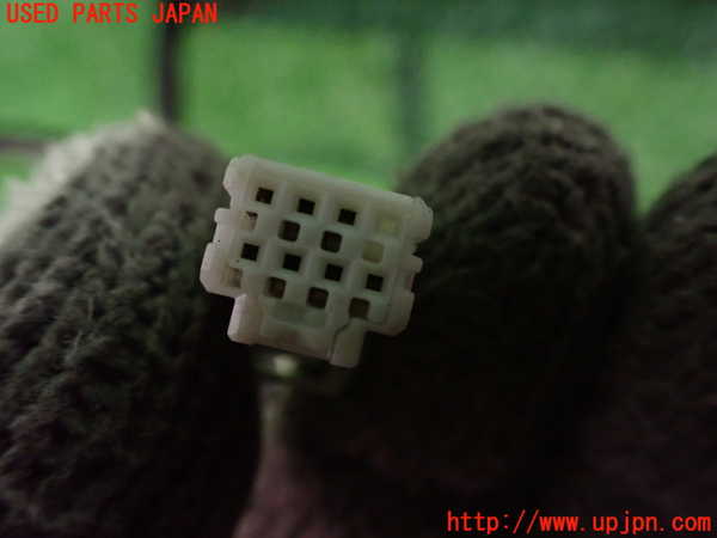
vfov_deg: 46.8
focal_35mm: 30
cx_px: 358
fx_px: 621
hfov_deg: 60.0
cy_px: 269
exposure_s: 1/30
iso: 1000
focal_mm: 5.4
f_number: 2.3
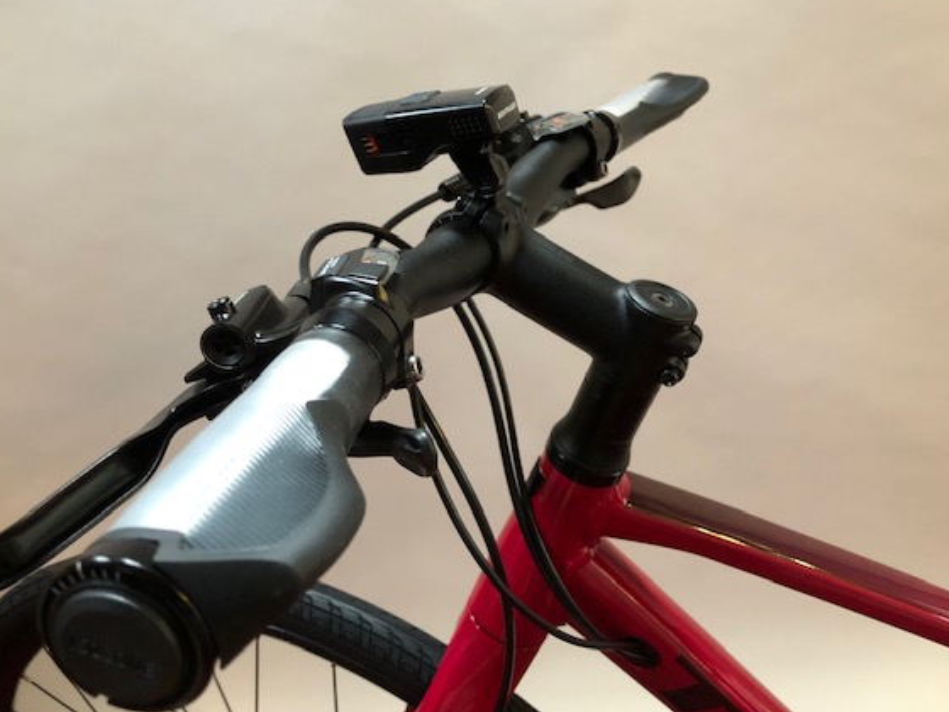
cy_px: 375
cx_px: 447
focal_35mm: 32
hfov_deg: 56.8
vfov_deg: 44.1
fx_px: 877
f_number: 1.8
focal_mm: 3.99
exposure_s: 1/13
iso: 100
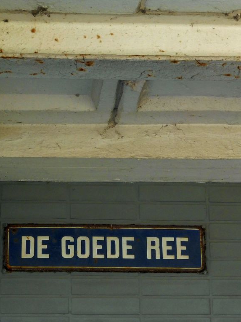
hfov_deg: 8.6
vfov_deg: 11.4
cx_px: 72
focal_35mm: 173
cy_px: 161
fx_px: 1606
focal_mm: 23.1
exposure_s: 1/100
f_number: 6.3
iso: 320
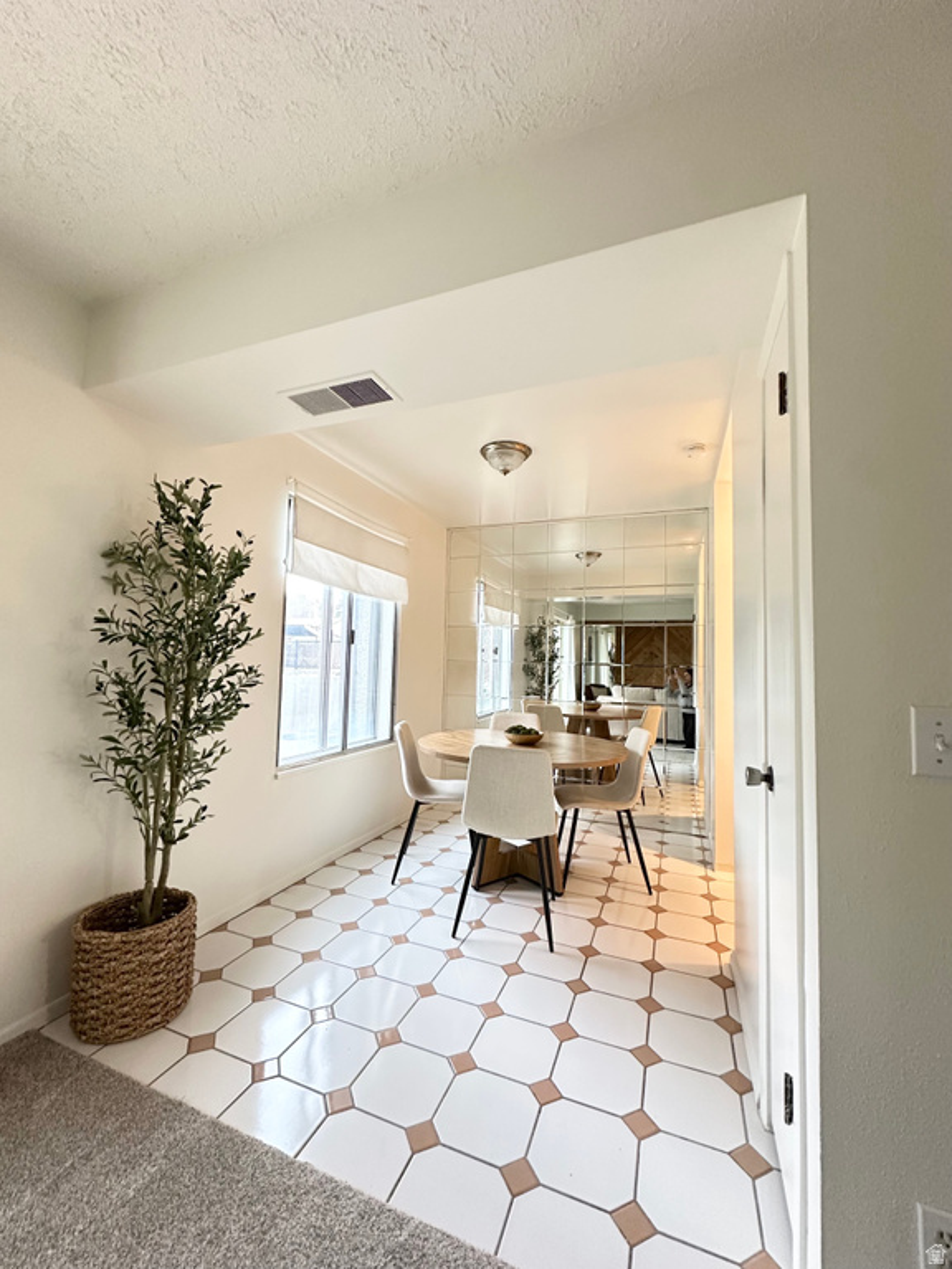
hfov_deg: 85.7
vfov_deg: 102.1
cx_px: 476
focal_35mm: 14
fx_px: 513
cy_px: 634
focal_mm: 2.22
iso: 640
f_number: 2.2
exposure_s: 1/60
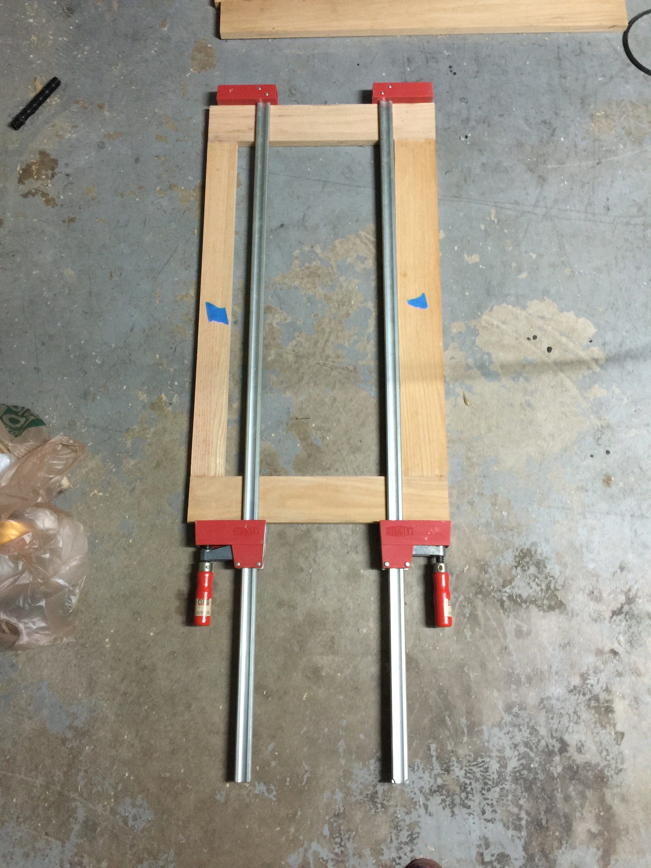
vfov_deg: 61.7
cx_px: 326
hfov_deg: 48.2
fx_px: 727
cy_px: 434
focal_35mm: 29
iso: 80
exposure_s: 1/4
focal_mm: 4.15
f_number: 2.2
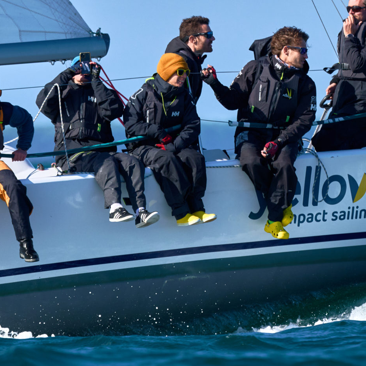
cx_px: 146
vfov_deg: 1.6
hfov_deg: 1.6
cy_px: 134
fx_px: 12823
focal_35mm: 1072
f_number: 6
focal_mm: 460
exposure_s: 1/1600
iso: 200
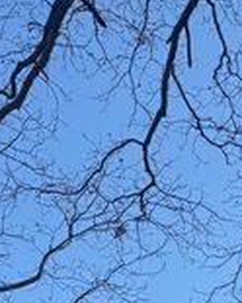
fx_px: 904
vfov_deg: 15.6
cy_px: 582
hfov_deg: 13.8
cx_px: 412
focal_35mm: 101
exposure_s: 1/3953
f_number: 1.78
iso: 80
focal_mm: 6.76
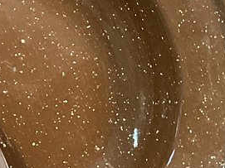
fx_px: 1053
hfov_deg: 12.1
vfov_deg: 9.1
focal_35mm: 162
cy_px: 144
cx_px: 191
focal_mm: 3
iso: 320
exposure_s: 1/40
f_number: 1.8
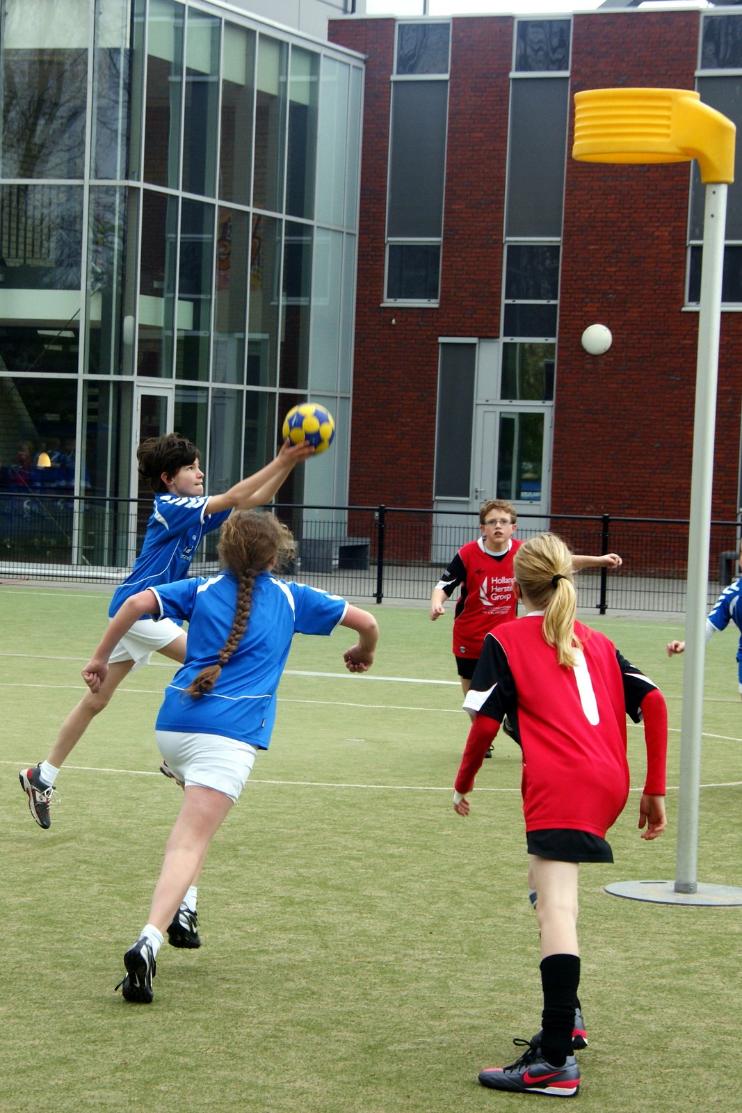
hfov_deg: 20.2
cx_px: 371
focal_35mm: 68
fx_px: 2086
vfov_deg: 29.9
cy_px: 556
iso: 200
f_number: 6.3
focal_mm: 45
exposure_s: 1/250
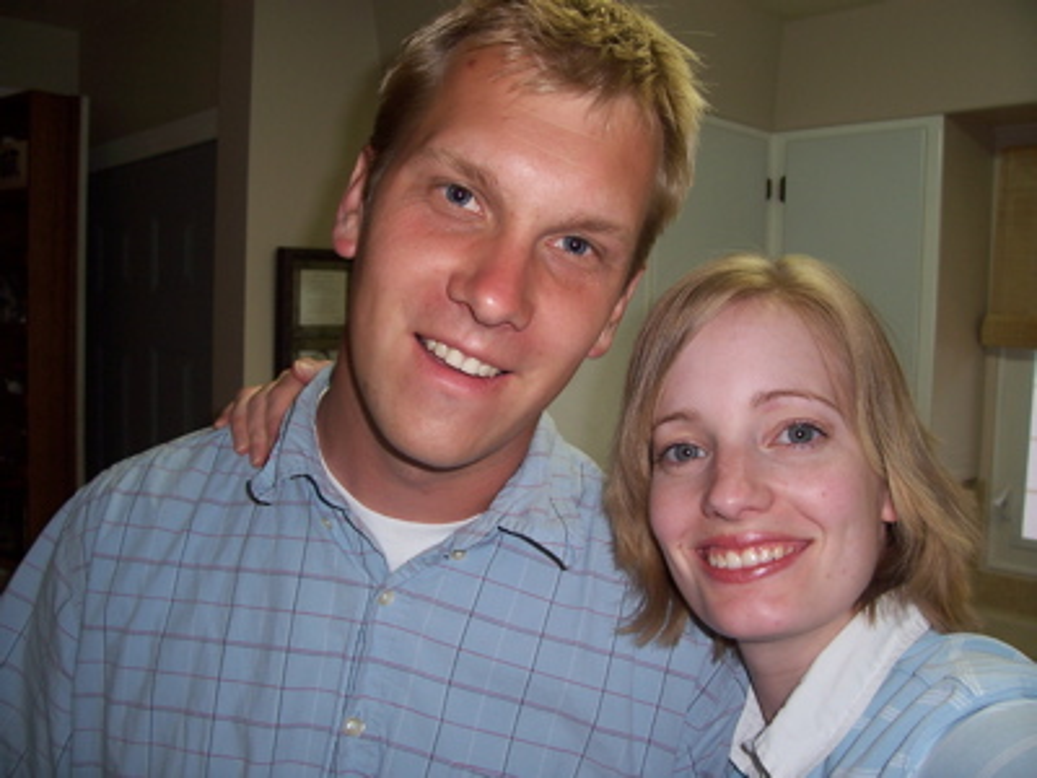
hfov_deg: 54.0
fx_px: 1019
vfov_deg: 41.8
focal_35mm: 34
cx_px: 518
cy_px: 389
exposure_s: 1/60
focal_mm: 5.6
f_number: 2.7
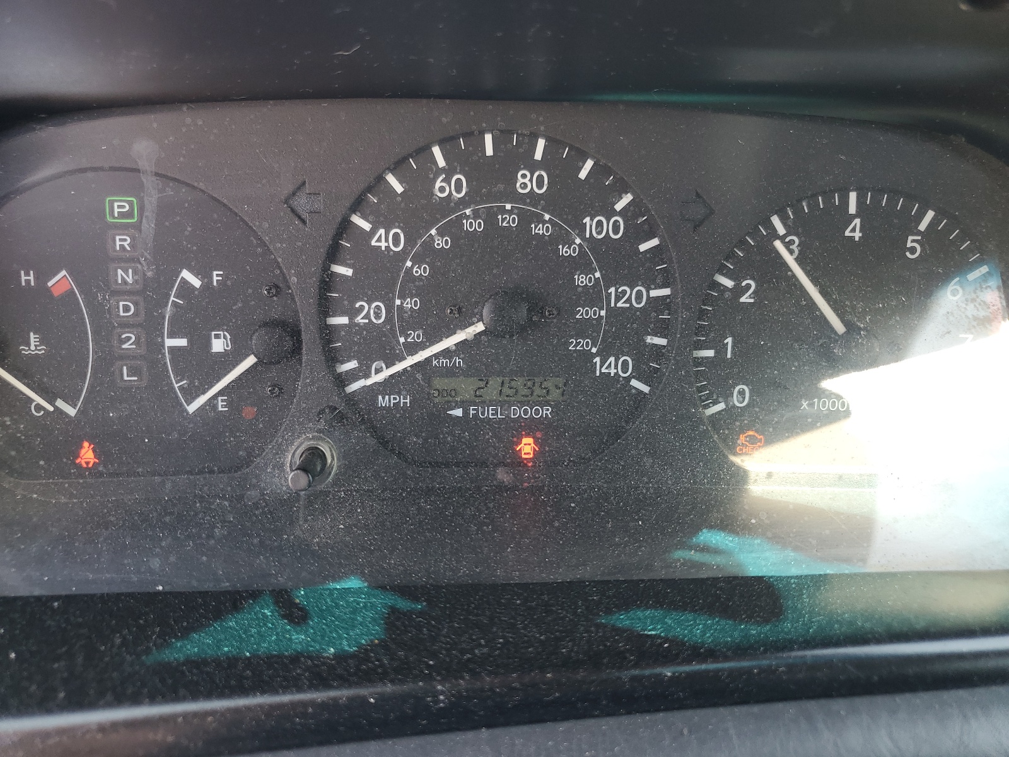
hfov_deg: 67.3
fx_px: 758
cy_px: 378
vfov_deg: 53.1
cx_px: 504
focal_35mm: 26
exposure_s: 1/60.2
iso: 51
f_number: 1.5
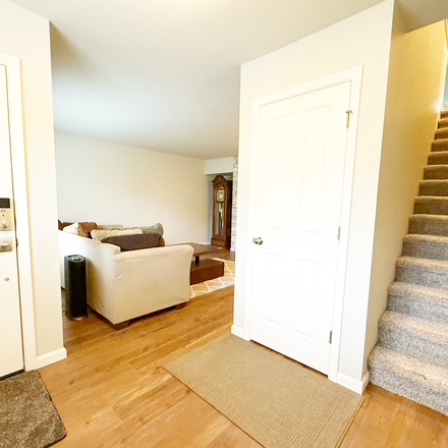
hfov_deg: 80.7
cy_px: 233
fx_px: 264
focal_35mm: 18
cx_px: 224
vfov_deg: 80.7
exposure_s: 1/60
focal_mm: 2.22
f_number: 2.2
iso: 400
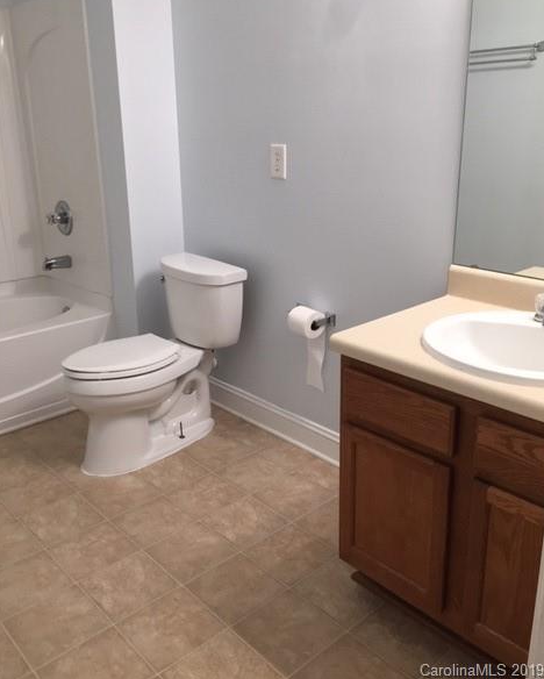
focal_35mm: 31
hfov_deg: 47.2
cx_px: 274
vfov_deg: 57.1
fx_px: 623
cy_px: 309
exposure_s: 1/30
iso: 64
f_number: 2.2
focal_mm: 4.15
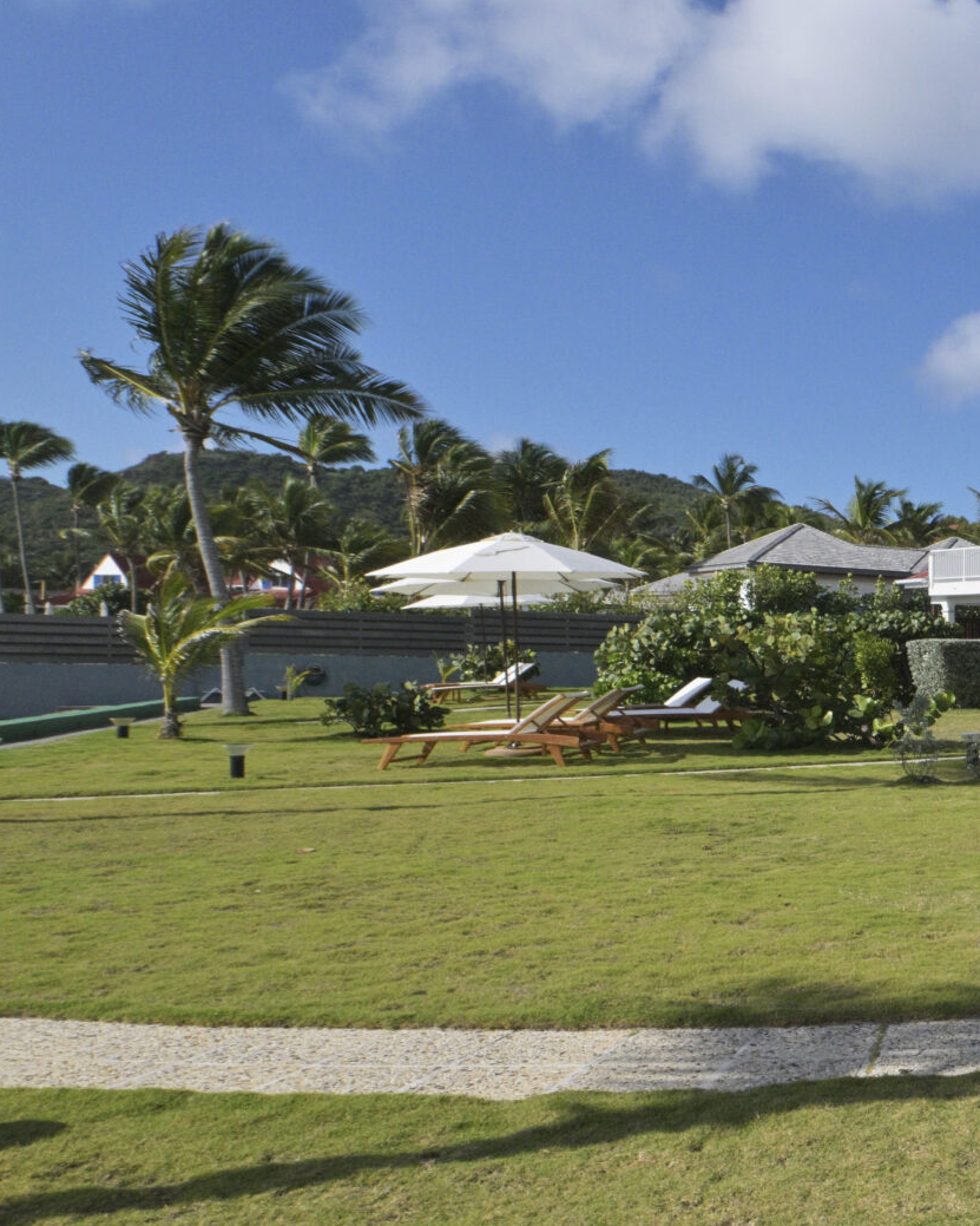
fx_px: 1342
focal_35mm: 37
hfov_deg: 29.5
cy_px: 684
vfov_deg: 49.0
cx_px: 1362
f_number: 11
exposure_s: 1/1600
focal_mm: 16
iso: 500
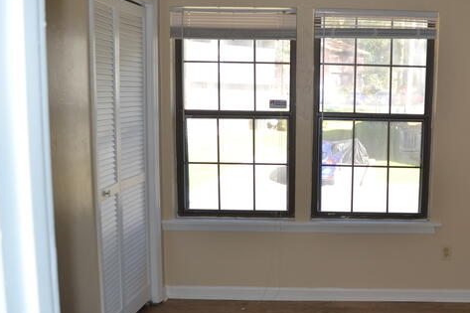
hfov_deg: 47.0
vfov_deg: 33.4
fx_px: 522
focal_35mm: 40
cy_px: 169
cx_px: 342
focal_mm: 18
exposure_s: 1/125
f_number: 4
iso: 250
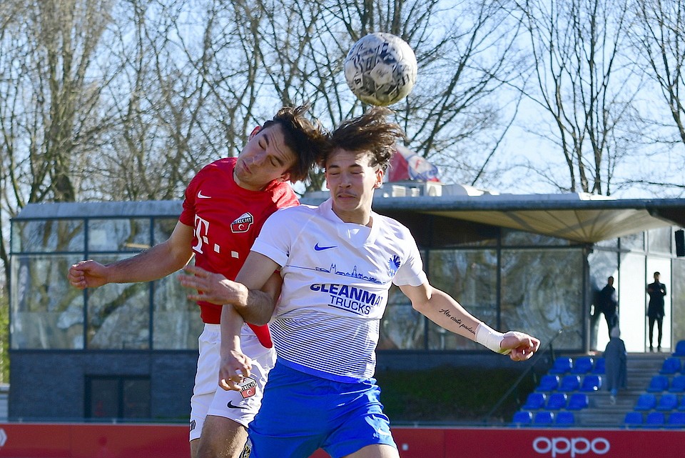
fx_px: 2665
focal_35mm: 140
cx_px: 342
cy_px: 229
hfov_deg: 14.6
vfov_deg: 9.8
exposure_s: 1/800
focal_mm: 70
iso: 200
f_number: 5.6
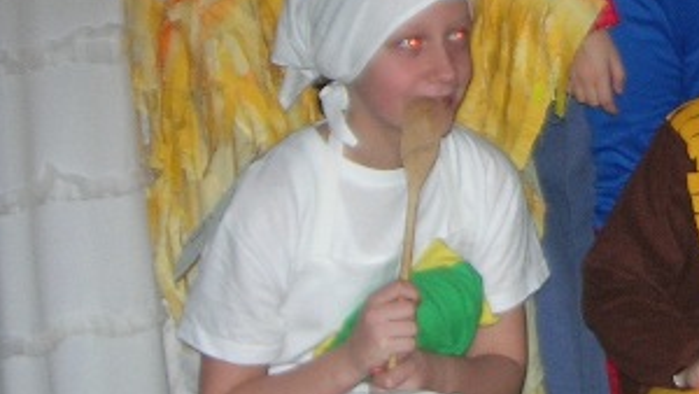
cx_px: 887
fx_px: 2318
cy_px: -175
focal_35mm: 125
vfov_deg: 9.5
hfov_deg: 16.3
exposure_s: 1/60.1
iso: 84
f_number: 2.8
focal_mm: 7.8
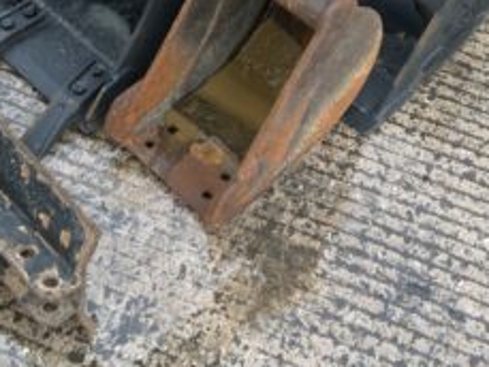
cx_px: 267
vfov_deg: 17.6
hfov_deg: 24.1
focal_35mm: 81
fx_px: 1145
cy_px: -36
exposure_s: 1/122
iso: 20
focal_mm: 3
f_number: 1.8
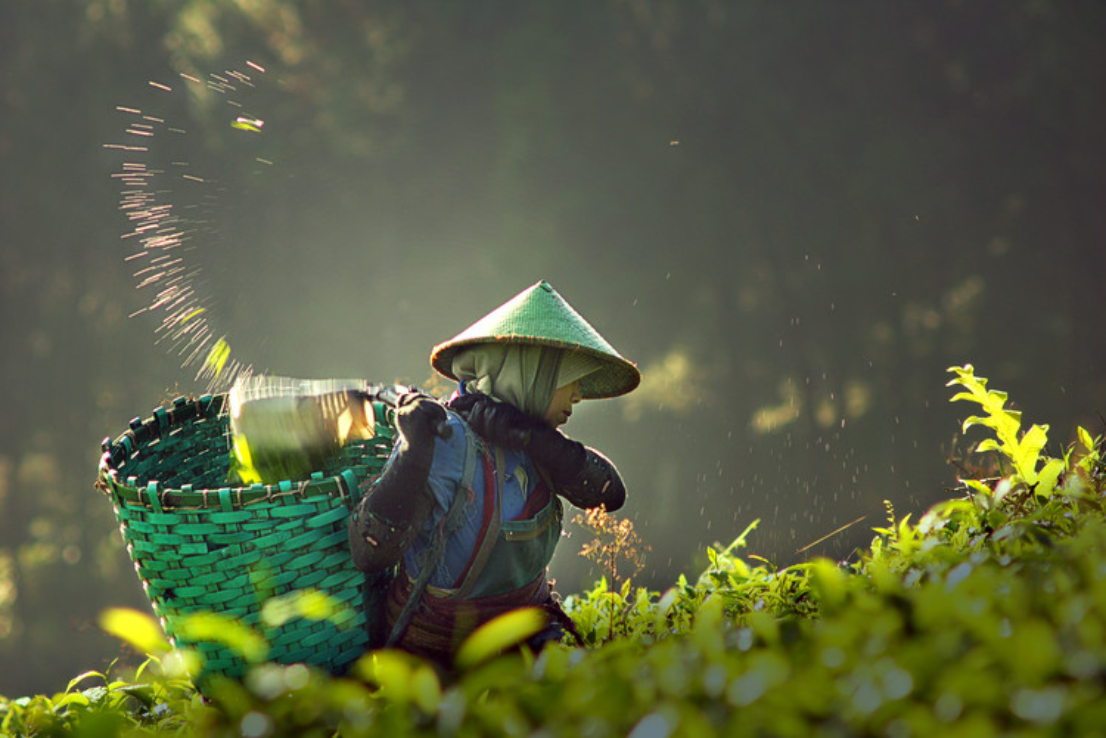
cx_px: 553
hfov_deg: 5.5
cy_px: 369
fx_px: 11520
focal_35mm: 375
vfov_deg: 3.7
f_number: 7.1
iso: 100
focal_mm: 250
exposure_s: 1/100
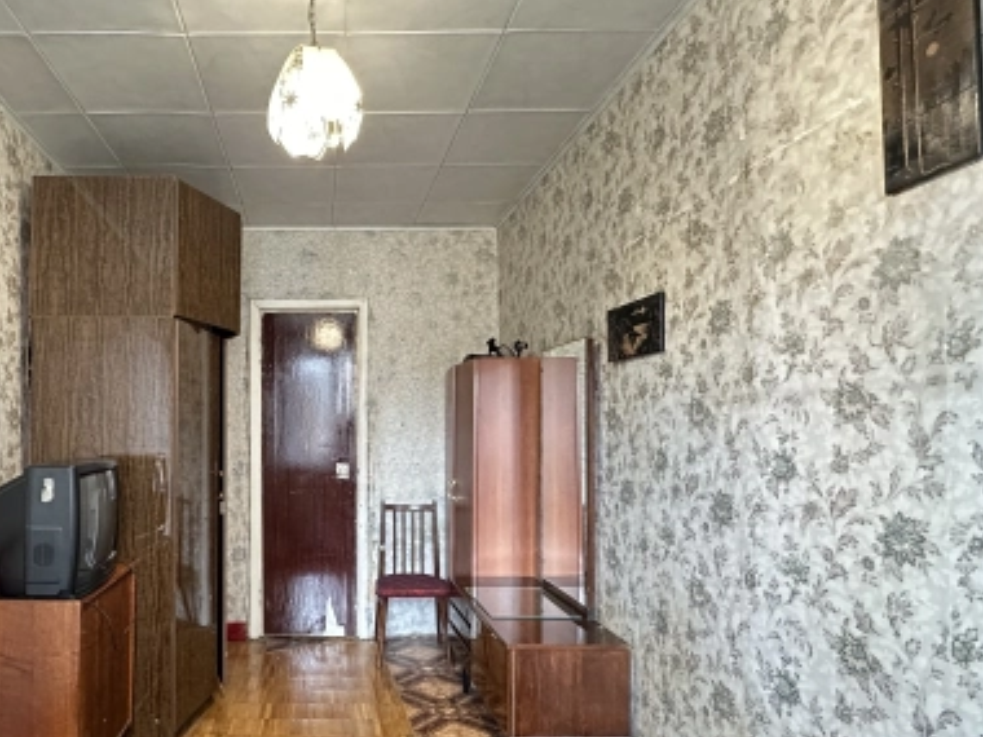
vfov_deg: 58.6
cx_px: 313
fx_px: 653
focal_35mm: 23
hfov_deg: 71.3
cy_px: 429
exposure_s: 1/44
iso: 1250
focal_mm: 2.22
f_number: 2.2
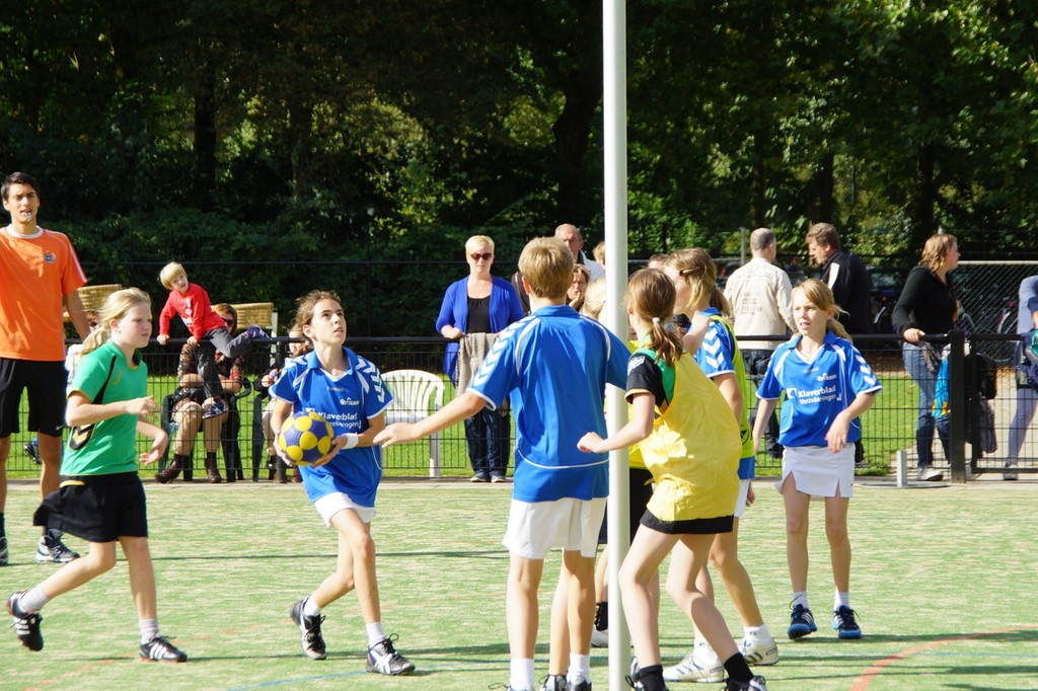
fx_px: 4323
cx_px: 519
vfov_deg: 9.1
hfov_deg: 13.7
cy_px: 346
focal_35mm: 150
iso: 100
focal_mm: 100
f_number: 6.3
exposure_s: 1/200
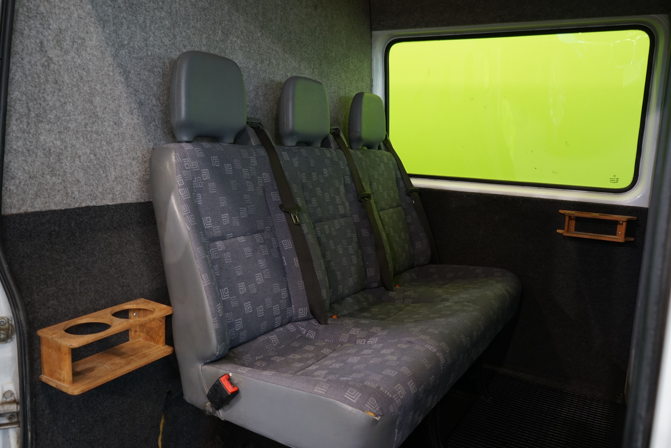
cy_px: 224
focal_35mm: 28
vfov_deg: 46.4
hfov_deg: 65.5
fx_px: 522
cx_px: 336
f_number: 6.3
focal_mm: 28
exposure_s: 1/25
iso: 800
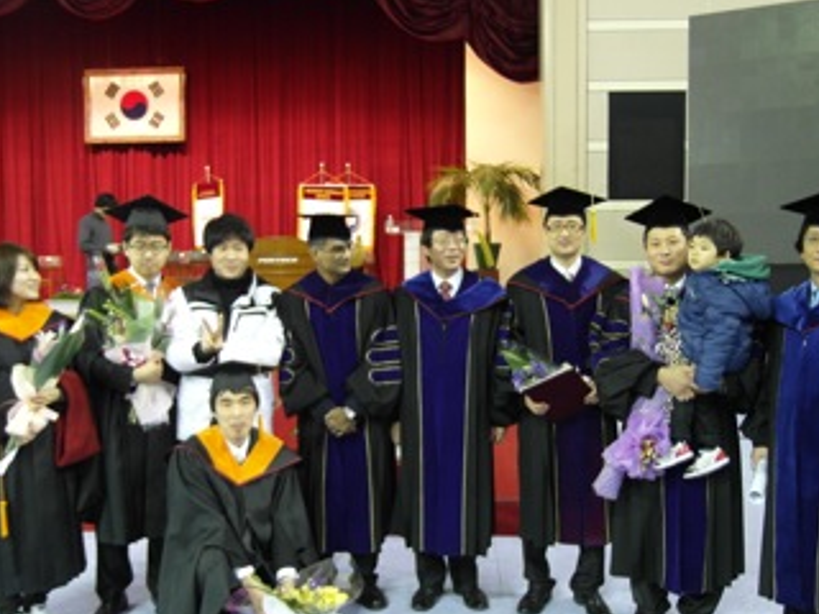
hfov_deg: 55.3
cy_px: 315
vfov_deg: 42.9
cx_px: 422
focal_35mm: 33
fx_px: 781
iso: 200
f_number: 1.8
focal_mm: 5.2
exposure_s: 1/30
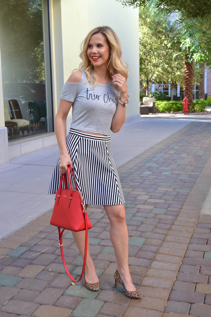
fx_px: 396
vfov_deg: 43.6
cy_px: 158
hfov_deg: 29.9
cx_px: 106
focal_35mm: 45
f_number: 5.6
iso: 200
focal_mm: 30
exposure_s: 1/125
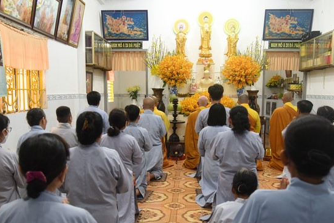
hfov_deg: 51.9
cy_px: 128
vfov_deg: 35.9
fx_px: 343
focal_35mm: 37
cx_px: 167
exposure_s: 1/125
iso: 1250
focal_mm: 31
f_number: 4
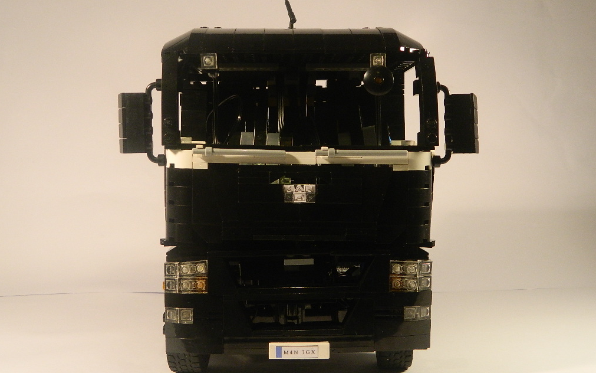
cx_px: 297
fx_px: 715
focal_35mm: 44
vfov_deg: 29.2
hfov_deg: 45.3
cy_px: 191
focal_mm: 7.3
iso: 250
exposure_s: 1/40
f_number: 3.5
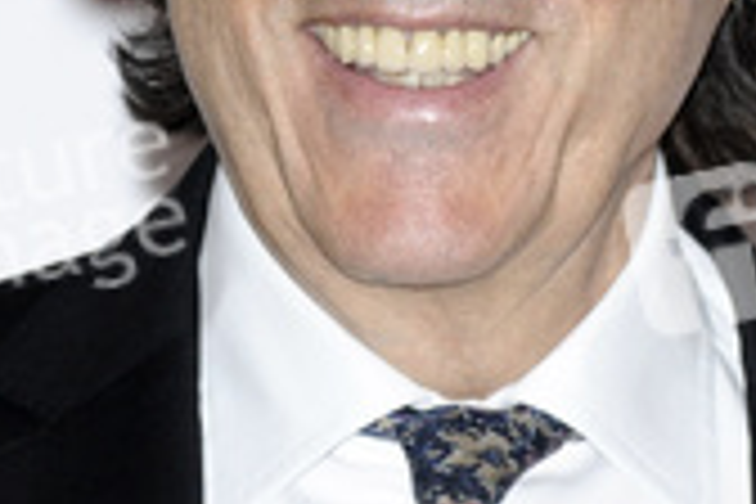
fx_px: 15014
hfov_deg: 2.9
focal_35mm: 715
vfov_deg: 1.9
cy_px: 4
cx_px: 448
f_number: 4
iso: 320
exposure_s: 1/250
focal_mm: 200
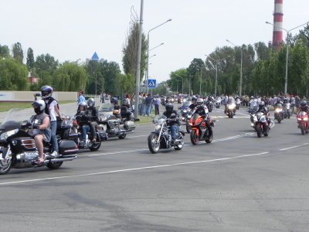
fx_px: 759
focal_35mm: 85
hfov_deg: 23.0
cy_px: 116
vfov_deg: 17.4
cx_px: 154
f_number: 5.6
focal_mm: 15.1
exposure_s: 1/599
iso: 160
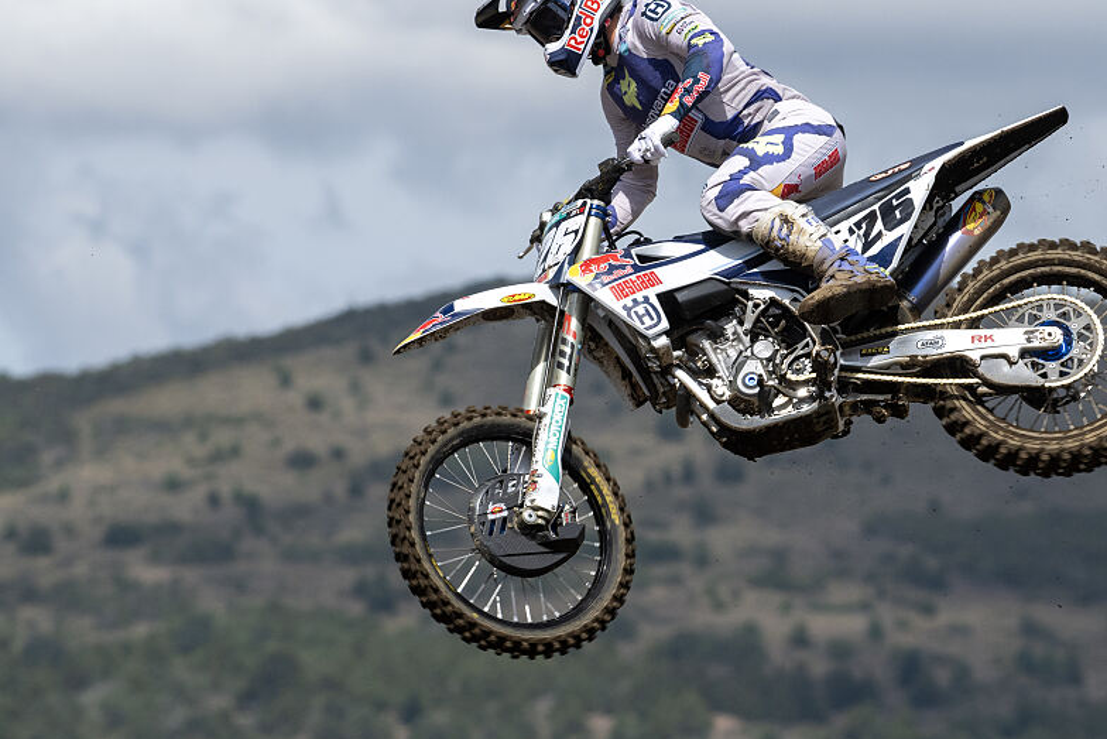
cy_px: 311
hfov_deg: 4.3
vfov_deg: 2.9
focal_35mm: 474
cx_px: 705
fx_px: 14577
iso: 250
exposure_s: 1/1600
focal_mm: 300
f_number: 6.3
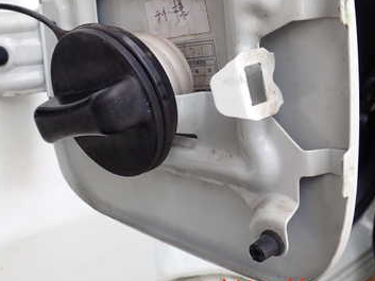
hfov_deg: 37.3
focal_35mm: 51
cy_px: 65
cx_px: 143
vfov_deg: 28.1
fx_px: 553
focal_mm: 5.4
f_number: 3.2
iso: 100
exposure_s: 1/200
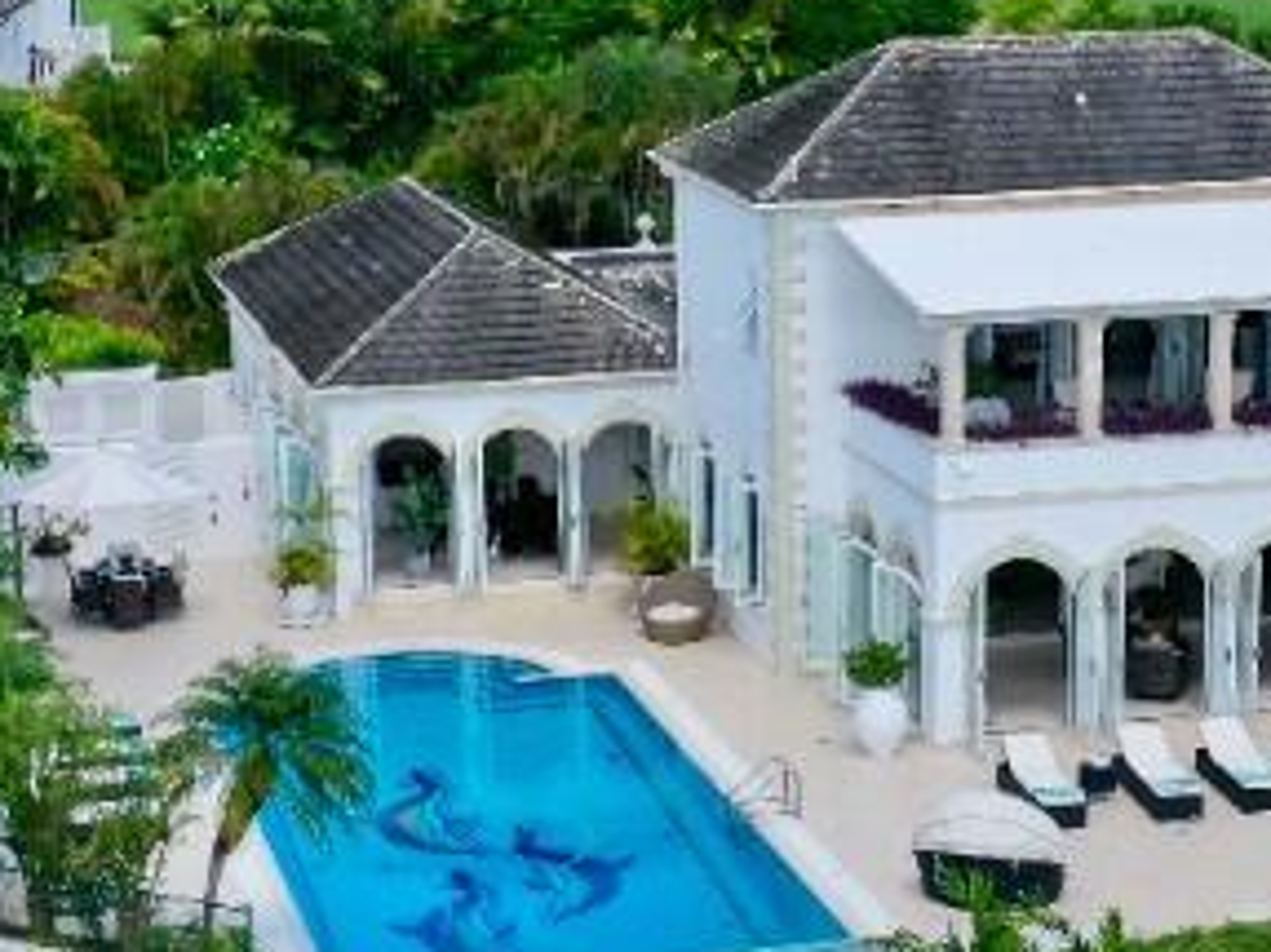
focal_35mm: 96
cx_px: 877
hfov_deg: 20.4
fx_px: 3523
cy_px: 596
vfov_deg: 15.4
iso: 100
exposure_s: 1/500
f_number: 6.3
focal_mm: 10.26
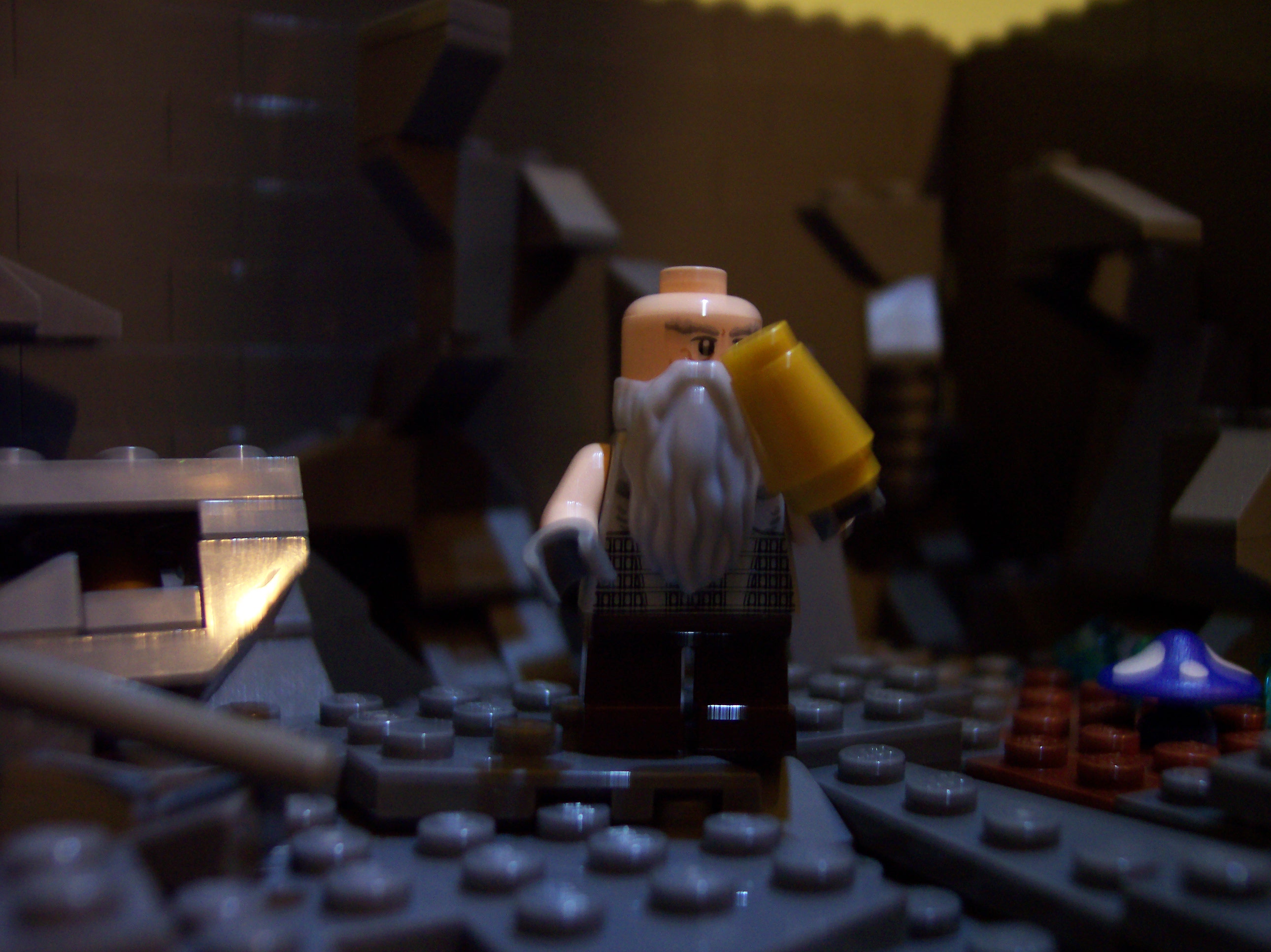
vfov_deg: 37.7
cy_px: 476
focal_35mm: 38
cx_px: 636
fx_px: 1394
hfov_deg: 49.0
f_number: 2.8
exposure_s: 1/8
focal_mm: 8
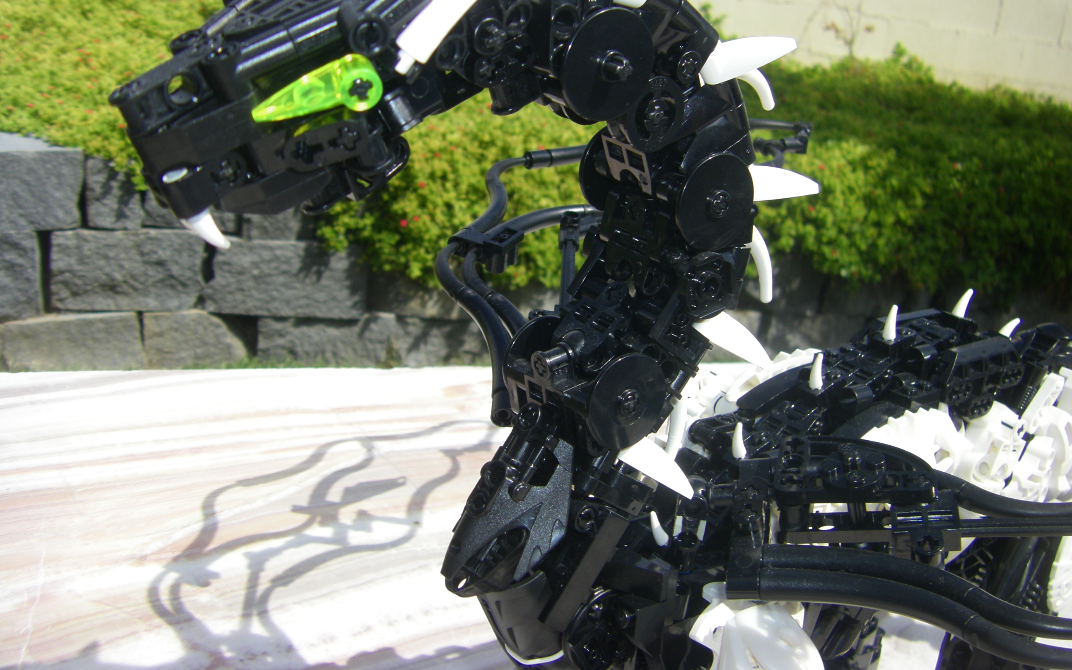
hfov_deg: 48.2
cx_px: 543
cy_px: 266
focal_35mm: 41
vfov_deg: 31.2
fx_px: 1198
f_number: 7
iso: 64
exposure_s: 1/250
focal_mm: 6.3
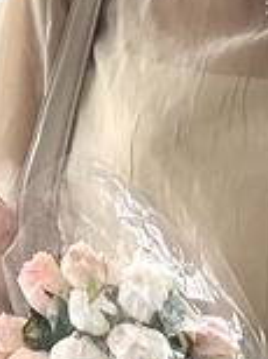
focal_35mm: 169
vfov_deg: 10.1
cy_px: 888
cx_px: 189
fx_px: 1749
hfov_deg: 8.8
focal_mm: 5.1
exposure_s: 1/121
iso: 64
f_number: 1.6
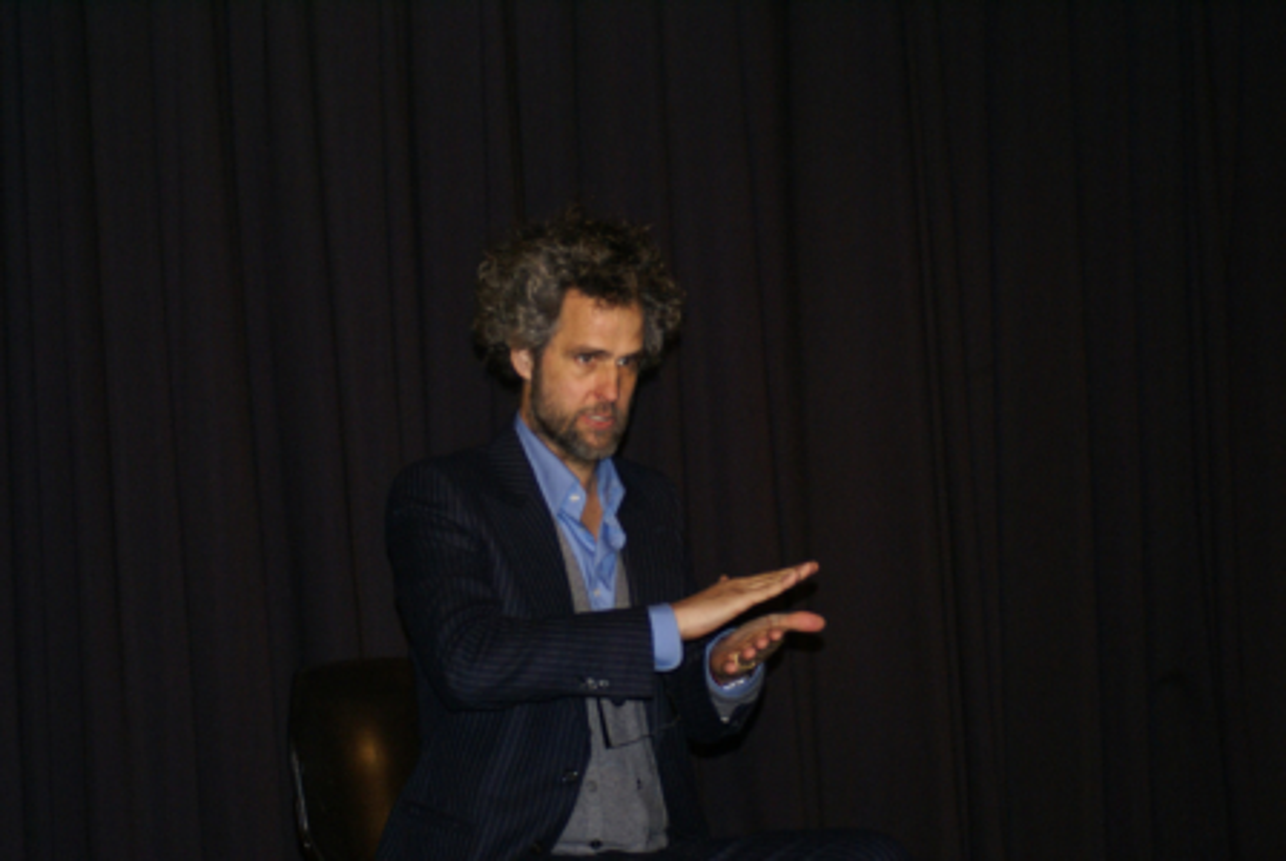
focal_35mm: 105
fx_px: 3756
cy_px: 430
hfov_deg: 19.4
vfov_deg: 13.1
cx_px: 643
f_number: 4
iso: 400
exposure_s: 1/125
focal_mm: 70
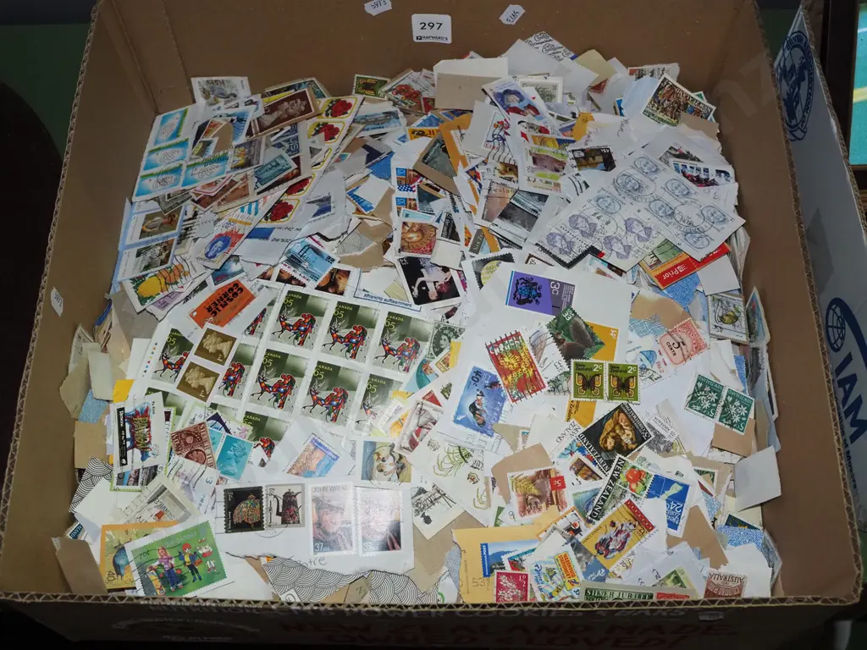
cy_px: 325
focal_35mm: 40
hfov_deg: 46.8
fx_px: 1002
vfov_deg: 36.0
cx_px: 434
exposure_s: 1/160
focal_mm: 20
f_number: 5.6
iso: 2500
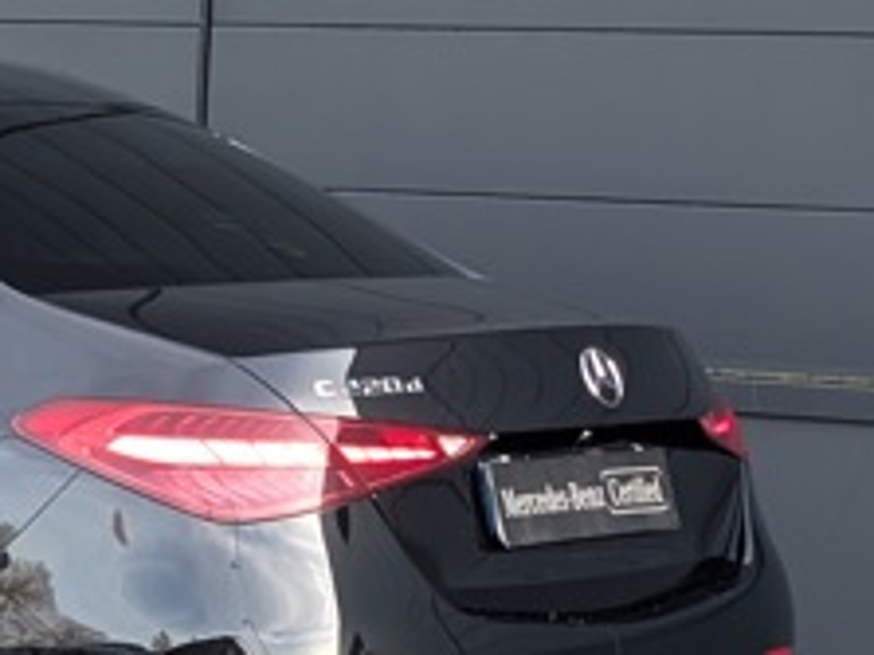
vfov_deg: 8.4
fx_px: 4441
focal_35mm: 176
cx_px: -474
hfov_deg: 10.8
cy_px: 482
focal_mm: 6.9
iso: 150
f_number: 1.68
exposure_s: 1/340
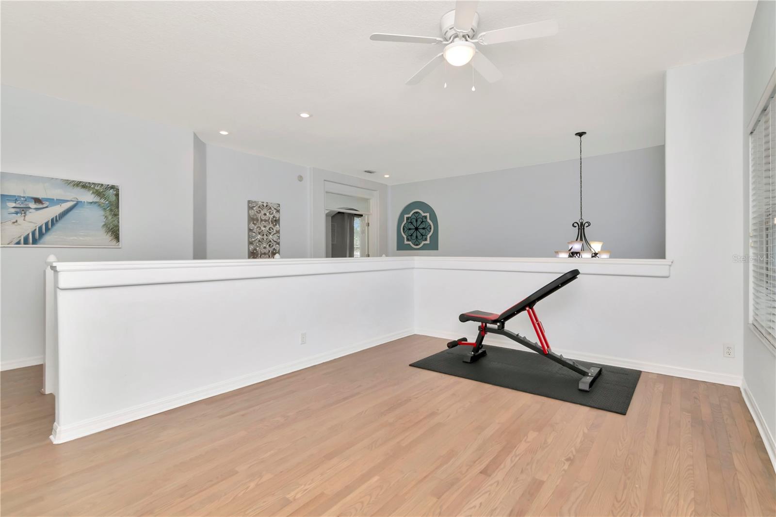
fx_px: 356
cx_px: 388
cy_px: 258
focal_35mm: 16
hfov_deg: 95.0
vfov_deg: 72.0
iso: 640
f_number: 10
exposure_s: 1/60
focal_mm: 11
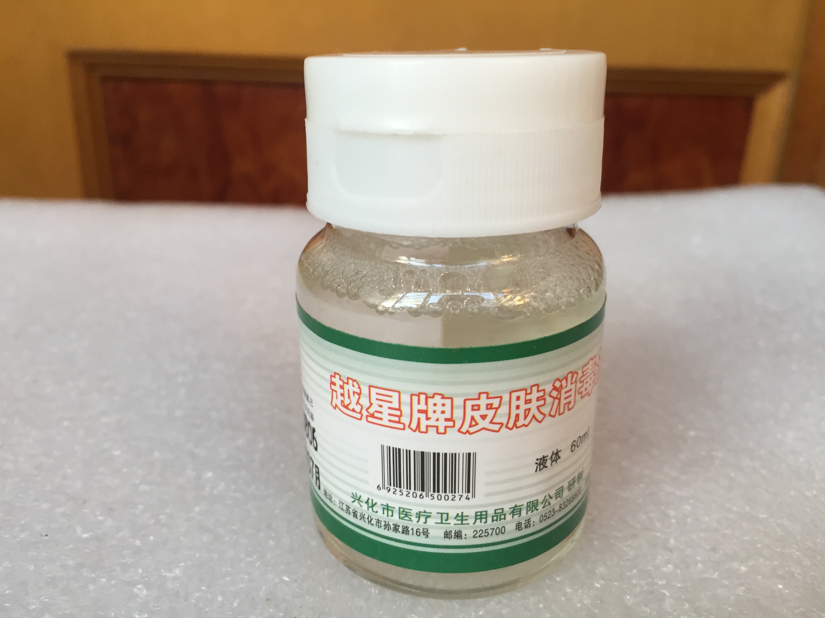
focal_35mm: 29
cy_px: 309
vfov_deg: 48.2
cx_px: 412
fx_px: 691
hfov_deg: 61.7
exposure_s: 1/33
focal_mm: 4.15
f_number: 2.2
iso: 50
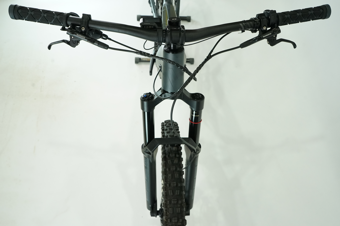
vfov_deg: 45.0
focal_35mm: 29
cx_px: 170
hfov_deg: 63.7
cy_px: 113
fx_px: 274
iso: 2500
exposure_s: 1/200
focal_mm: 29
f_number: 7.1
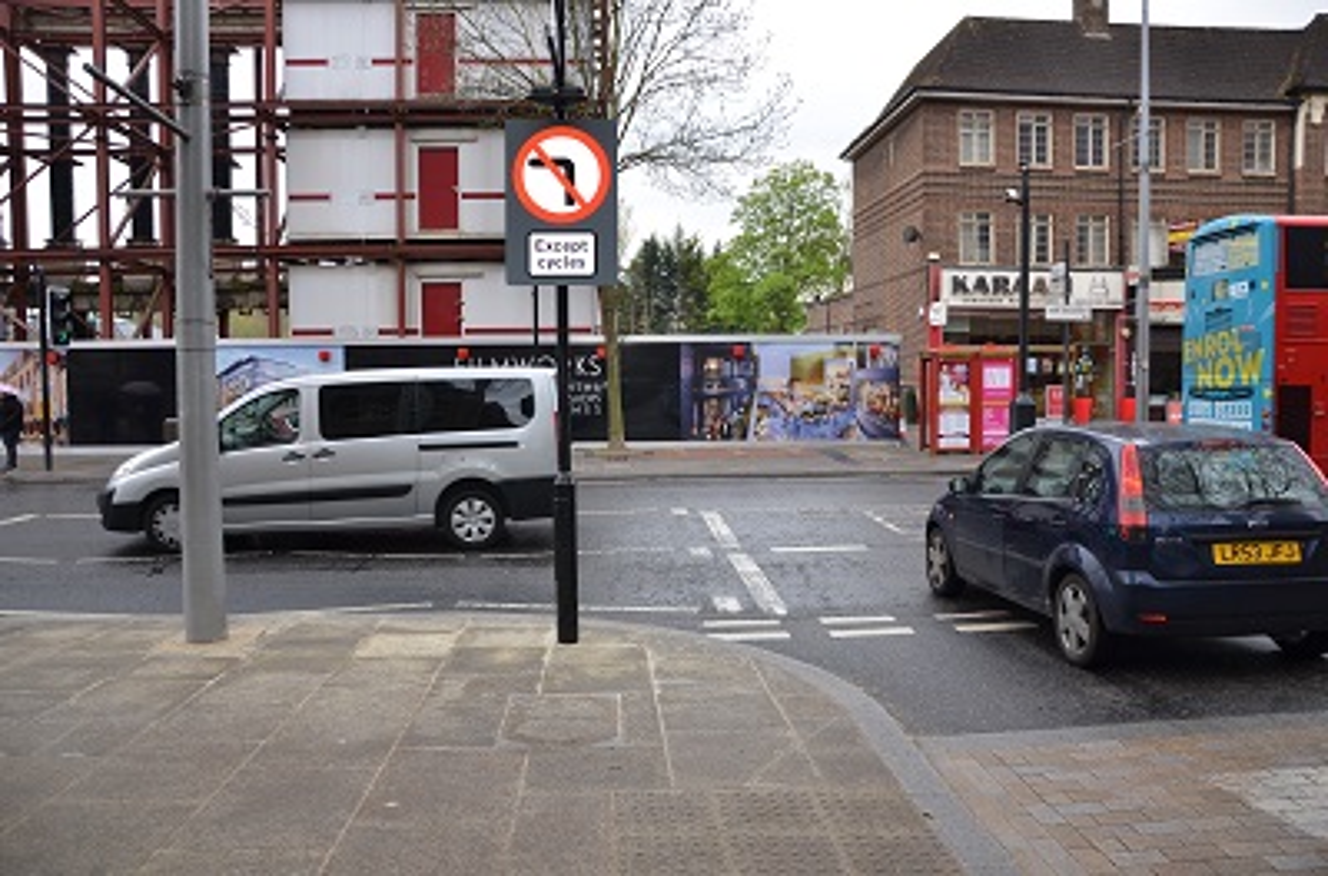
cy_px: 438
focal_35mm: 27
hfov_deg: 67.5
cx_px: 664
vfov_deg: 47.6
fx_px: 993
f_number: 4
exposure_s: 1/250
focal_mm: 18
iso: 140
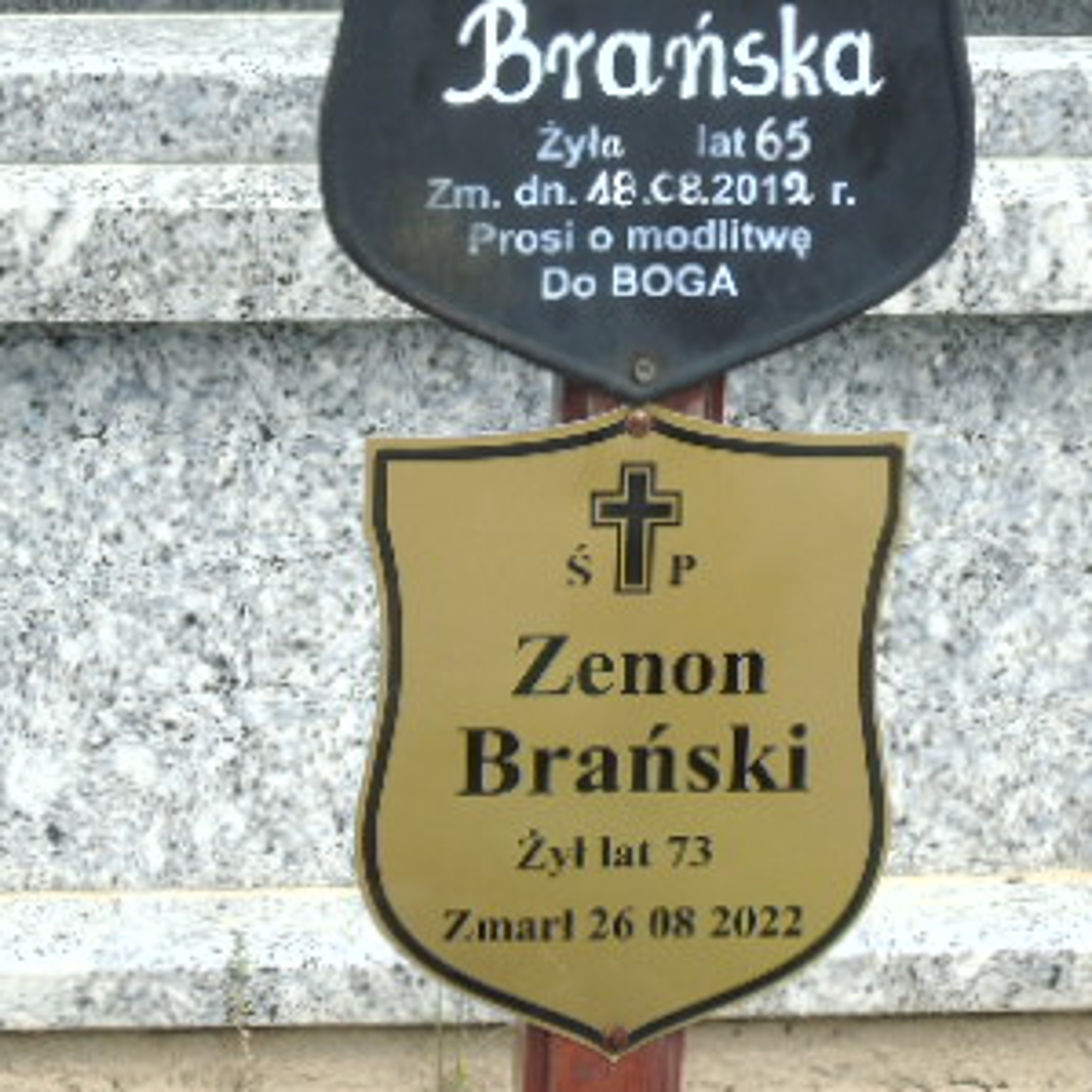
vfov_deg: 8.6
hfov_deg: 8.6
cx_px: 628
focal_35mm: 204
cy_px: 321
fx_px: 7281
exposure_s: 1/200
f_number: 4.4
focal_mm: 19
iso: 80
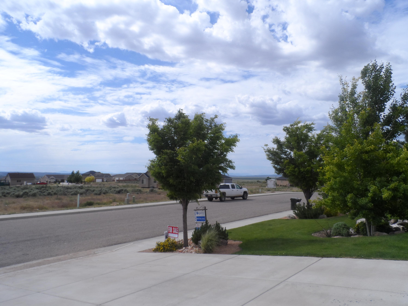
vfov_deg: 56.8
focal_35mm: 24
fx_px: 283
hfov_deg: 71.6
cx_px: 204
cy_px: 153
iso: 80
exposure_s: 1/750
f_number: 4.5
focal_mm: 4
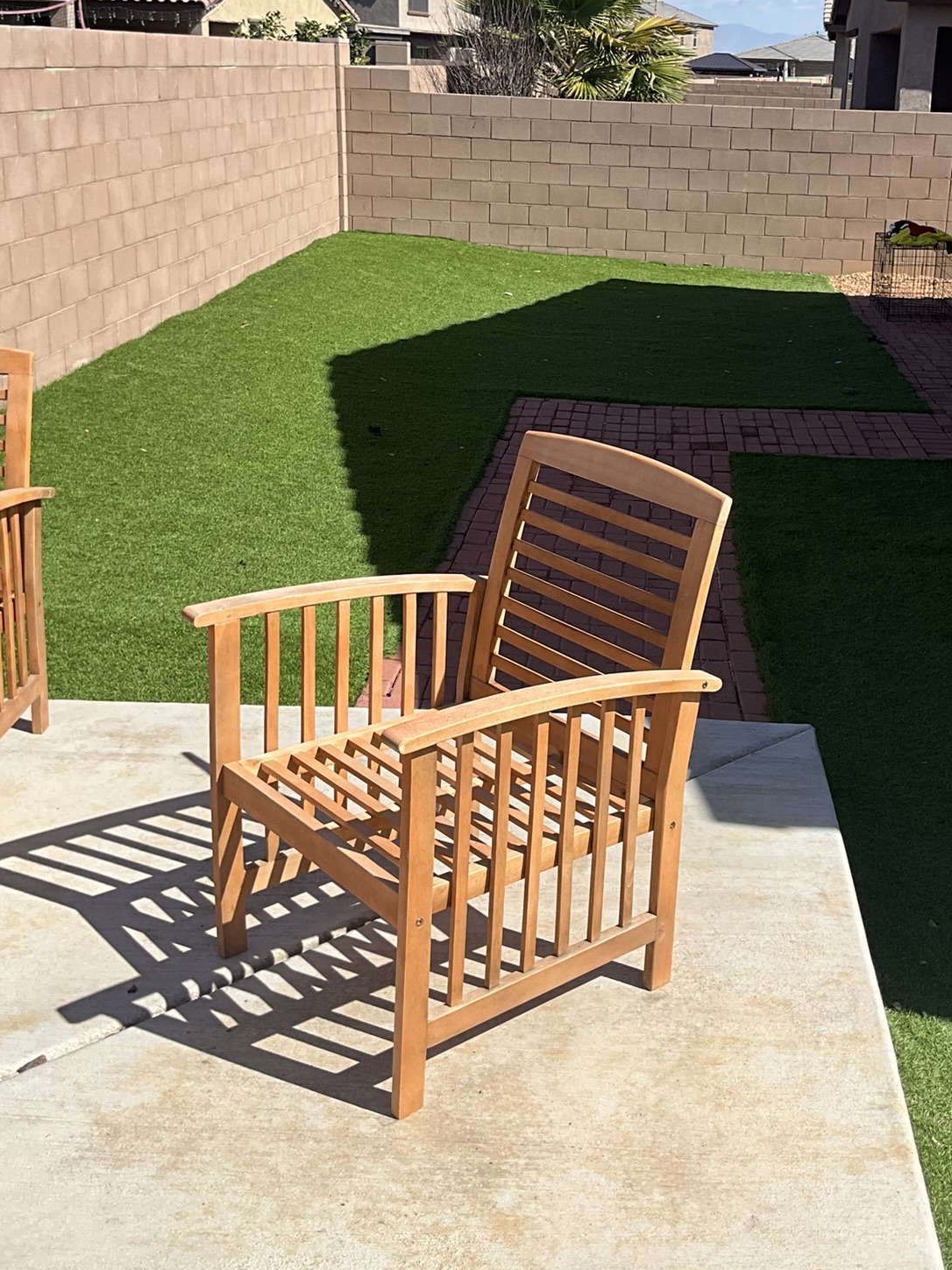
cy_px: 481
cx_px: 616
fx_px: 1504
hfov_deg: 34.9
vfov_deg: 45.4
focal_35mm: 41
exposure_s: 1/2320
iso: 25
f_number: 1.8
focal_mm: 3
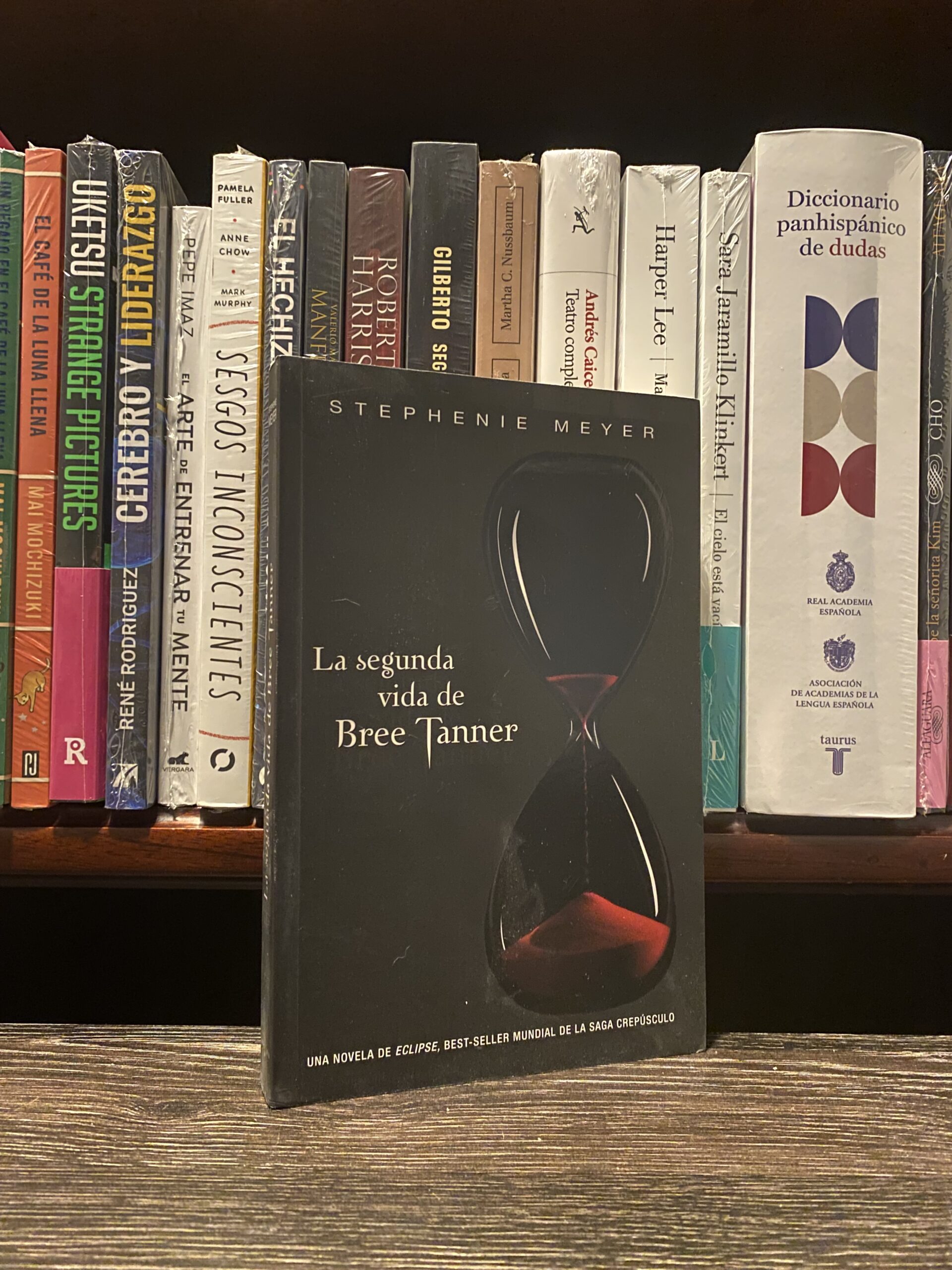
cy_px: 635
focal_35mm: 26
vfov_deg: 67.3
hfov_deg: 53.1
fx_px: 953
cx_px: 476
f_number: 1.8
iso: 800
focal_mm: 4.25
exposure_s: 1/10
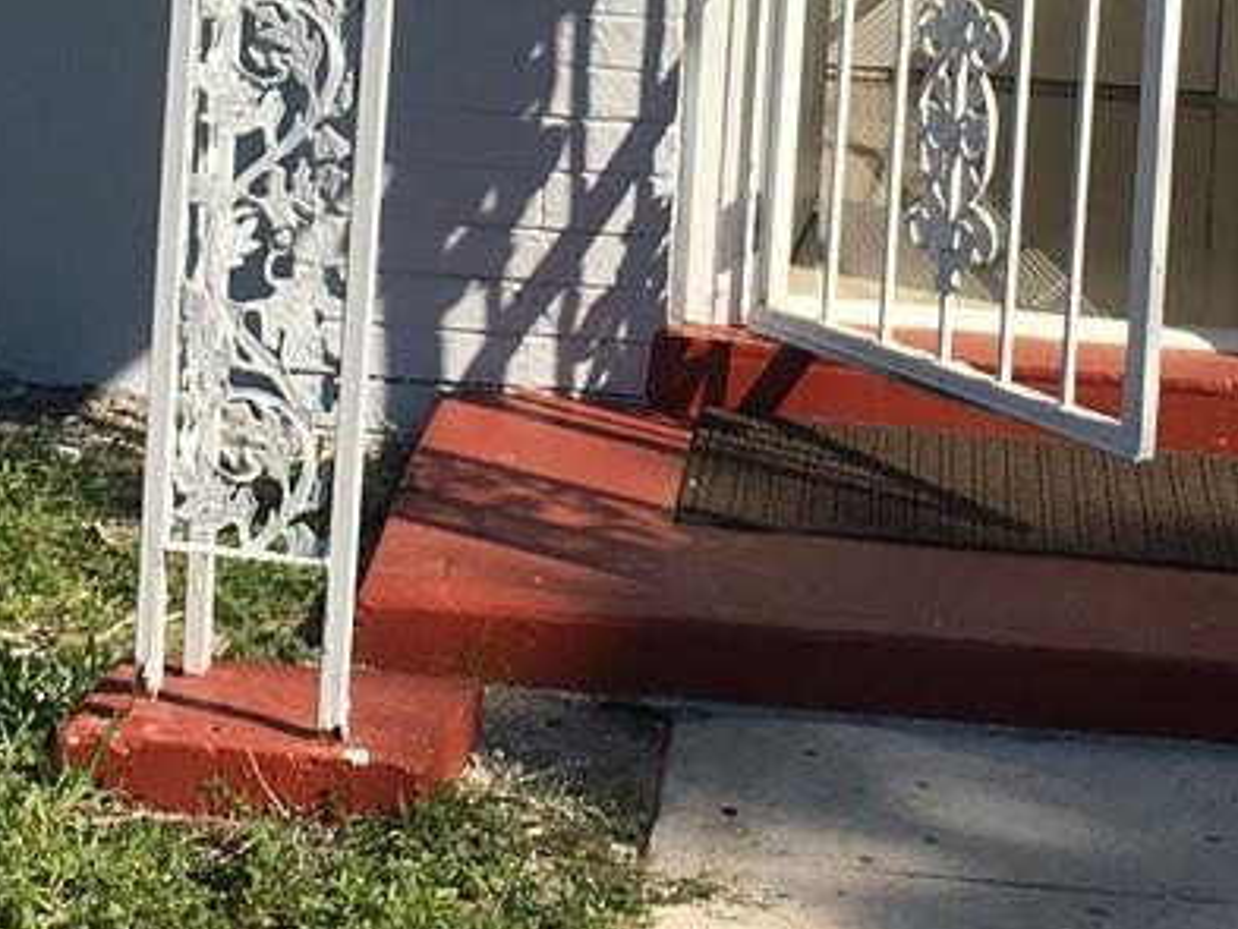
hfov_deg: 16.7
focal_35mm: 118
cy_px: -406
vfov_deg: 12.1
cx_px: 536
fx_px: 4221
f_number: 2.2
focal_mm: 4.15
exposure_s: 1/2079
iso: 25
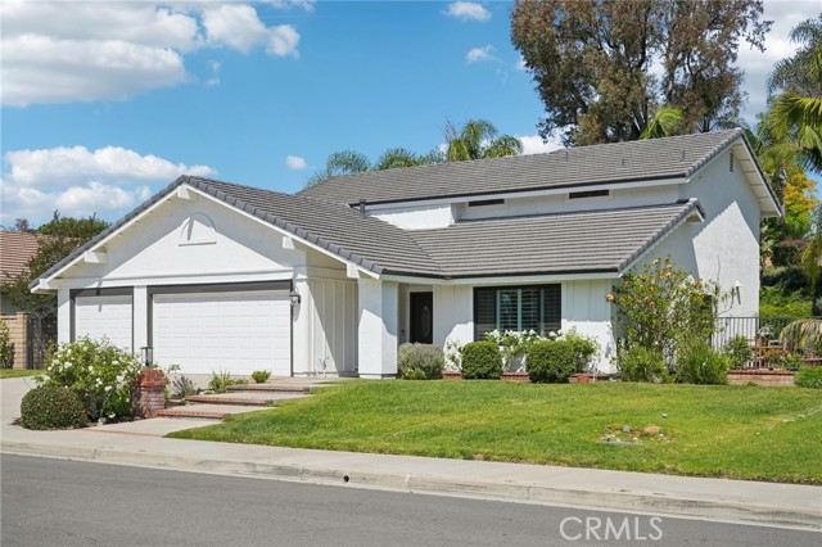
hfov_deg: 43.6
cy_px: 274
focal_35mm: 45
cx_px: 411
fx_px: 1027
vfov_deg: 29.8
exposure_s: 1/640
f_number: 8
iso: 125
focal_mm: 45
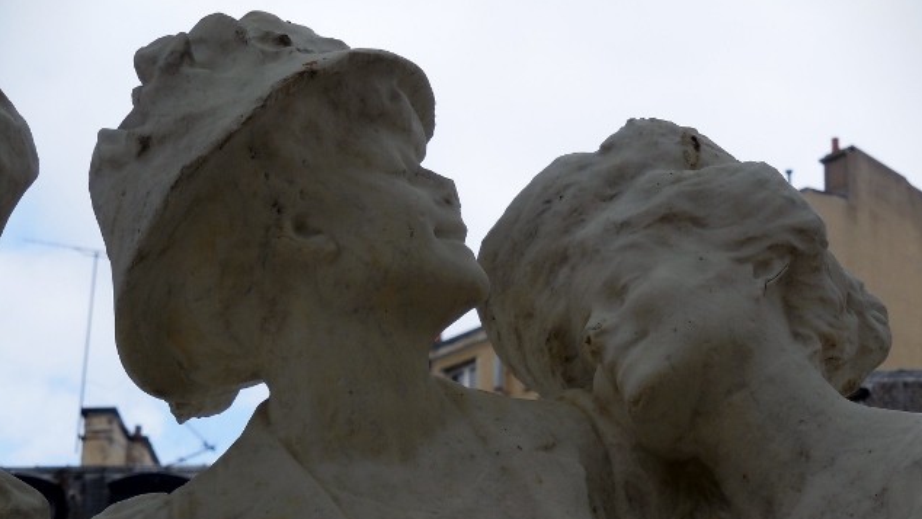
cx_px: 464
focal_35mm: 143
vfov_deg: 8.5
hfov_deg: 15.0
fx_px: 3497
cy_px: 331
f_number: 5.3
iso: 125
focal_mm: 23.4
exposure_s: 1/250
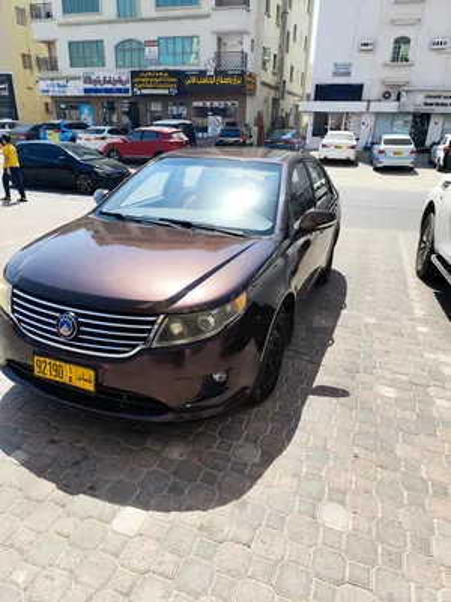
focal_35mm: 23
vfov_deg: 73.9
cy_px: 301
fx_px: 400
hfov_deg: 58.9
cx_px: 226
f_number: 1.65
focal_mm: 6.14
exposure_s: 1/860
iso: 50
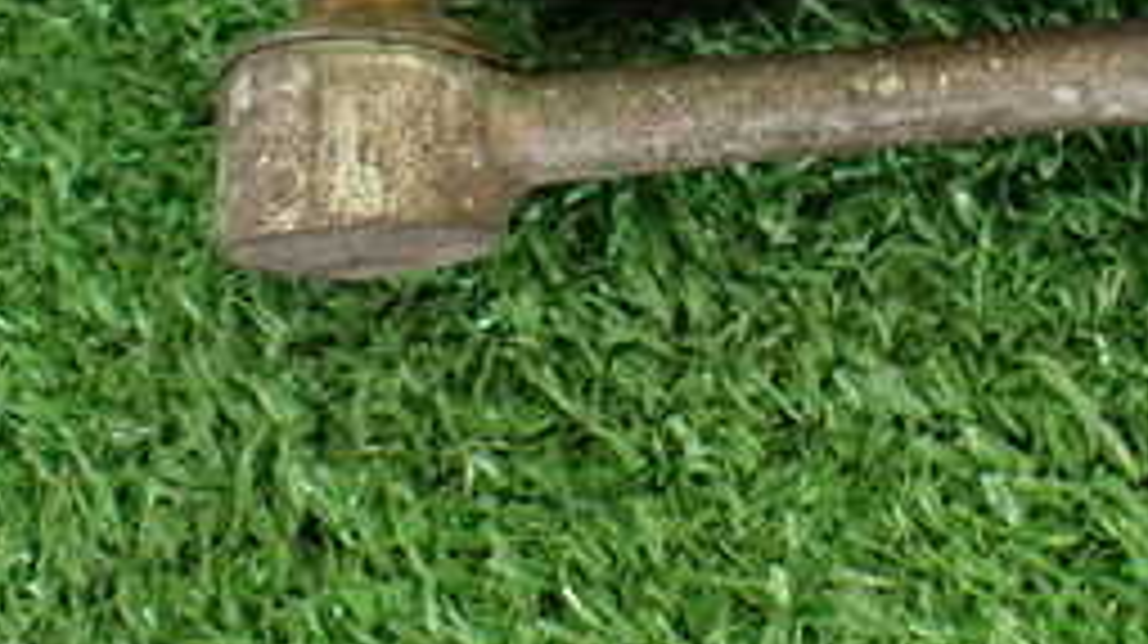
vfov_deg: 15.1
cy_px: -122
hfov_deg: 26.9
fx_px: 2342
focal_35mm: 77
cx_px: 959
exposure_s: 1/125
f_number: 2.3
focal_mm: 5.4
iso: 320
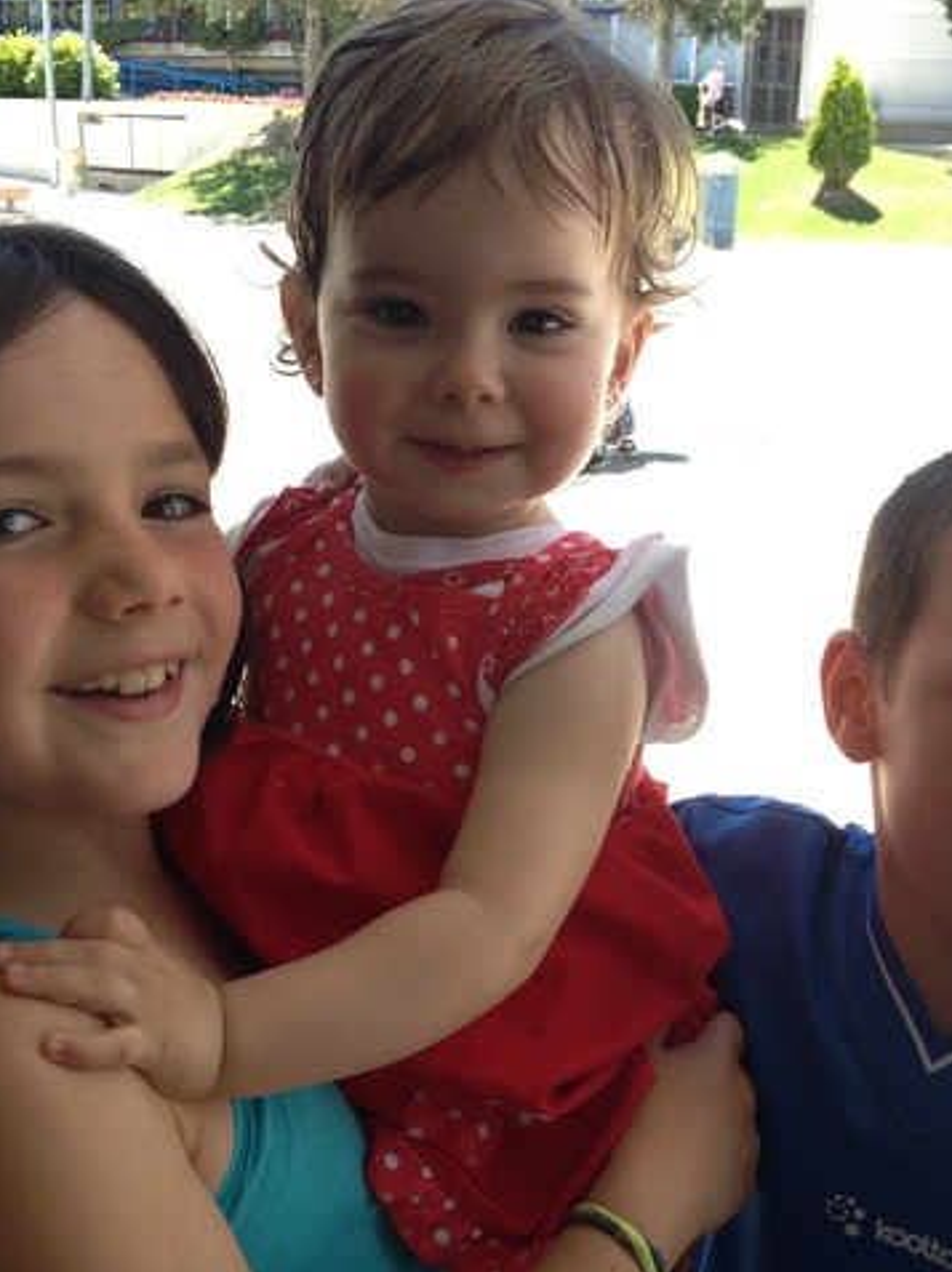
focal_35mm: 47
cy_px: 637
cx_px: 504
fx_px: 1726
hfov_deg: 30.8
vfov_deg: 40.5
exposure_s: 1/251
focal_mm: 4.28
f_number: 2.4
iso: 50
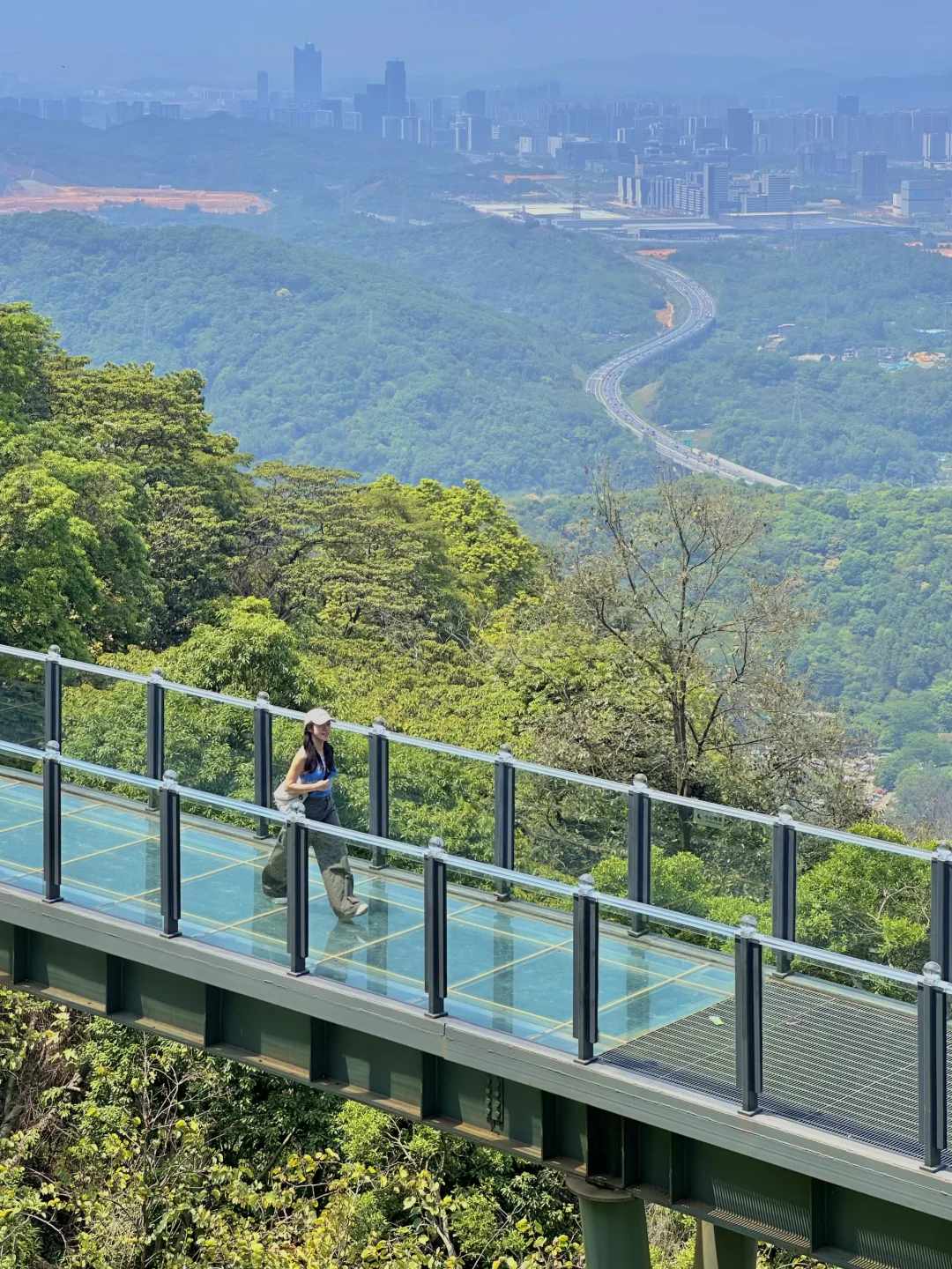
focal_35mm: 77
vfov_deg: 25.3
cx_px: 476
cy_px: 634
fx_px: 2824
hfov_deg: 19.1
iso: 32
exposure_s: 1/481
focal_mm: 9
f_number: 2.8
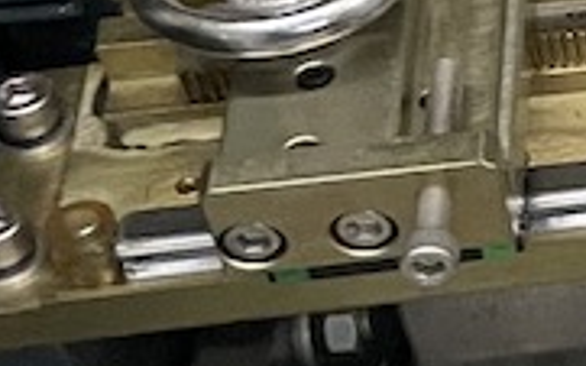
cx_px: 1771
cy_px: -8
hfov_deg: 9.1
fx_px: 2938
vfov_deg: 7.1
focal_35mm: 184
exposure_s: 1/25
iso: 500
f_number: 1.6
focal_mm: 4.2
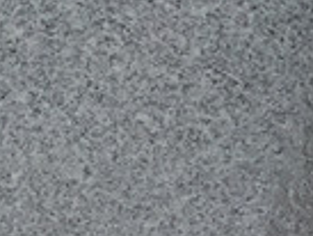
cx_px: 779
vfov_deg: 6.7
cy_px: -427
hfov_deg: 8.7
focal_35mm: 204
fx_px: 1846
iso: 25
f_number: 2.4
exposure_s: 1/769
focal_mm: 3.3
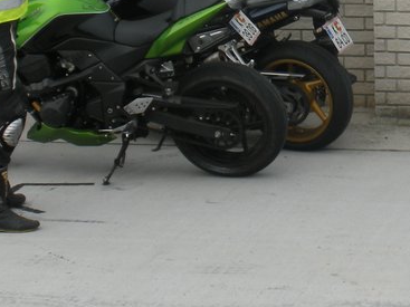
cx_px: 422
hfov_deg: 11.6
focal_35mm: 169
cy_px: -41
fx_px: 2001
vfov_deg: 8.7
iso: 64
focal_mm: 11.2
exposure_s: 1/226
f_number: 4.6
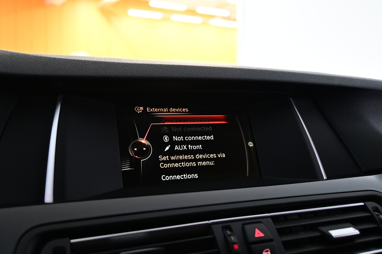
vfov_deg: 36.2
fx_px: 390
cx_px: 191
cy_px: 127
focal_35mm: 37
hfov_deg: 52.2
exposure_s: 1/40
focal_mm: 24.5
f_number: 4.2
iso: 1800
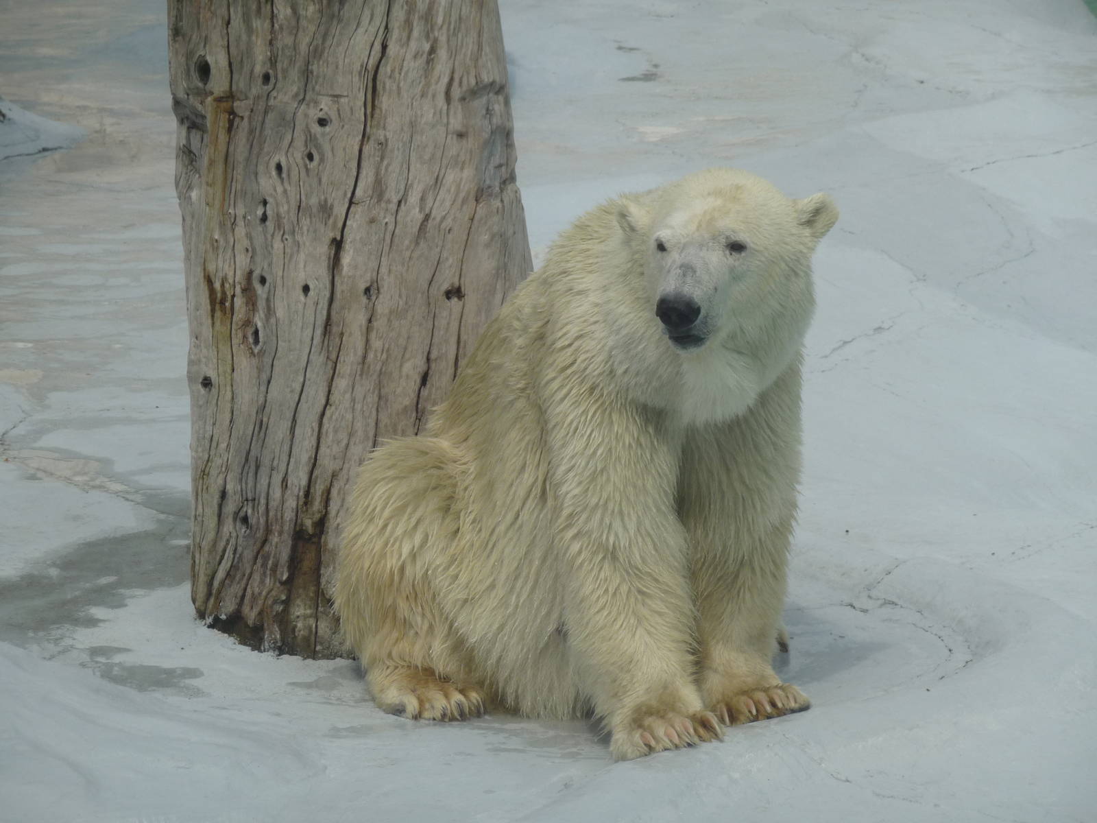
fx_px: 5387
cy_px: 412
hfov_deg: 11.6
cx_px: 548
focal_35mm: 170
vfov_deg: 8.7
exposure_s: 1/640
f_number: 4.8
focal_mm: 29.1
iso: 100
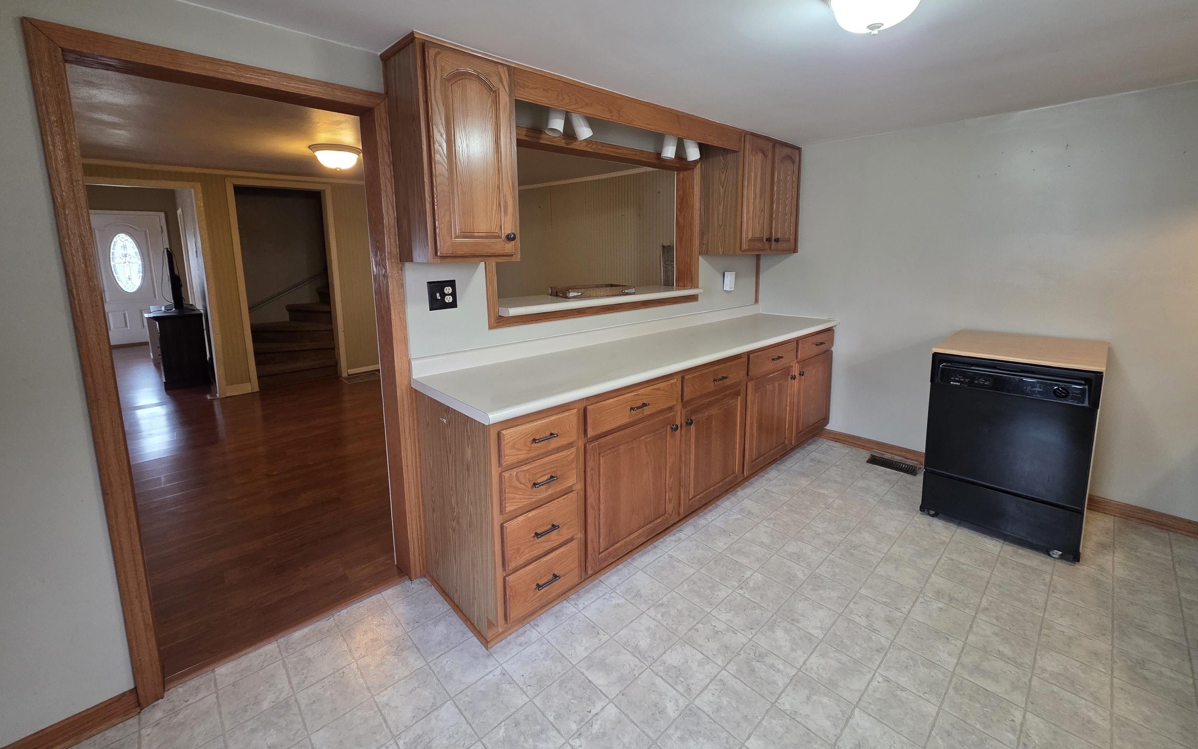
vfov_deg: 78.2
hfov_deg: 105.3
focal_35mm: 14
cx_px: 602
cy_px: 319
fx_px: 457
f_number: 1.9
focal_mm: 2.2
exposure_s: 1/60
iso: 250
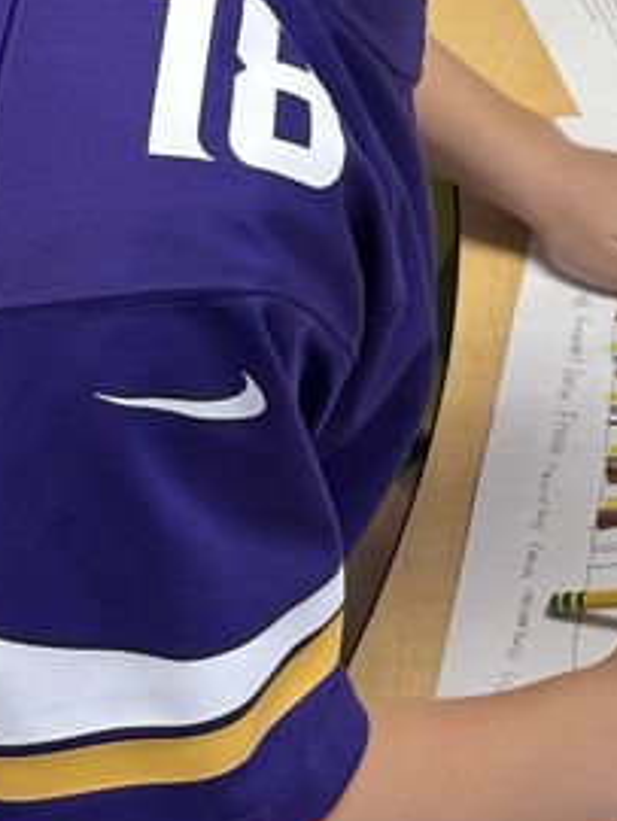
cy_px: -33
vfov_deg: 20.7
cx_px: 878
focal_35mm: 91
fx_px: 2159
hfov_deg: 15.2
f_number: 1.78
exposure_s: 1/120
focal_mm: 6.76
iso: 125
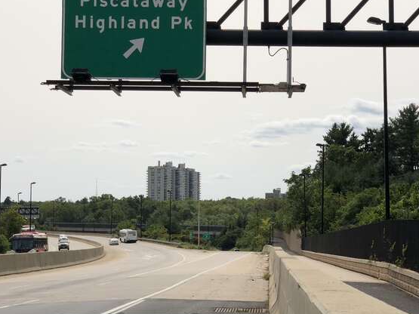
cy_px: 162
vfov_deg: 19.6
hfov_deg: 26.0
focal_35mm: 75
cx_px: 226
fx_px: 908
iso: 16
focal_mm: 6
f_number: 2.4
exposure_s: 1/3247
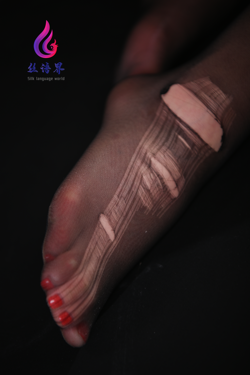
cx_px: 125
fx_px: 729
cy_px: 188
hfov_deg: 19.5
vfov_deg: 28.8
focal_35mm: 70
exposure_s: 1/160
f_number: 2.8
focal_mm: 70
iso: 100
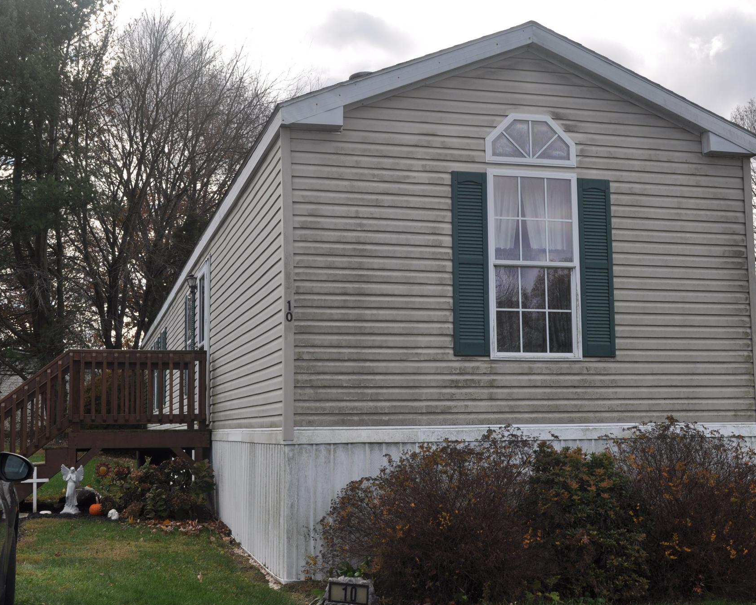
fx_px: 1074
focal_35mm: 48
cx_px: 356
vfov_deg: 31.5
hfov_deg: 38.8
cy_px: 303
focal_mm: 28
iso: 200
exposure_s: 1/200
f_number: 13
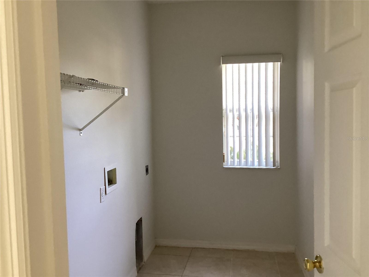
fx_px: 330
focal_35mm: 31
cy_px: 138
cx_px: 184
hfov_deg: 58.4
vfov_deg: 45.4
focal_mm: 3.3
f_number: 2.4
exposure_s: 1/60
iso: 200
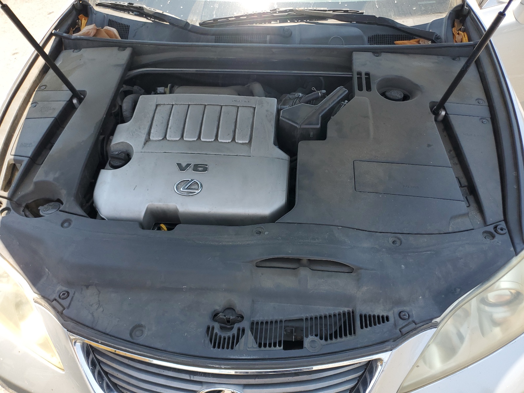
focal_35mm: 26
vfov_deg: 53.1
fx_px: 394
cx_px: 262
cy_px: 196
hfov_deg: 67.3
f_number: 1.5
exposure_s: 1/714
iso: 50
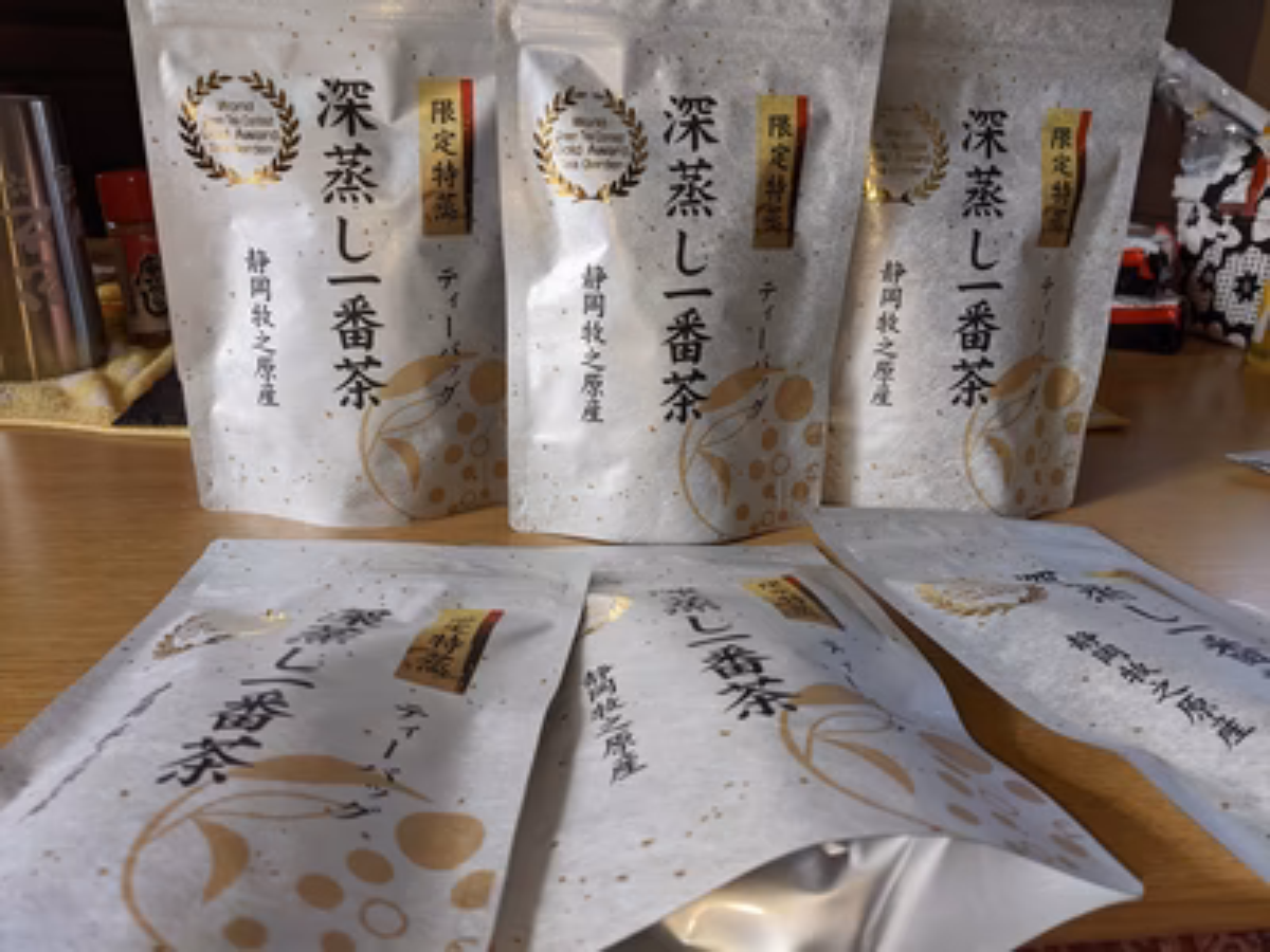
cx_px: 635
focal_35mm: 27
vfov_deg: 51.4
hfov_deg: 65.3
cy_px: 476
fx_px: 991
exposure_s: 1/208
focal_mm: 4.44
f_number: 1.8
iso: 65
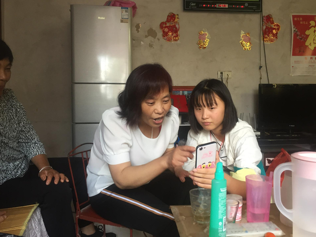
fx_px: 283
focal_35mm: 31
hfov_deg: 58.3
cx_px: 167
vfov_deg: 45.4
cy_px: 116
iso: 100
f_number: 2.2
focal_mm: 4.15
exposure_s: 1/33
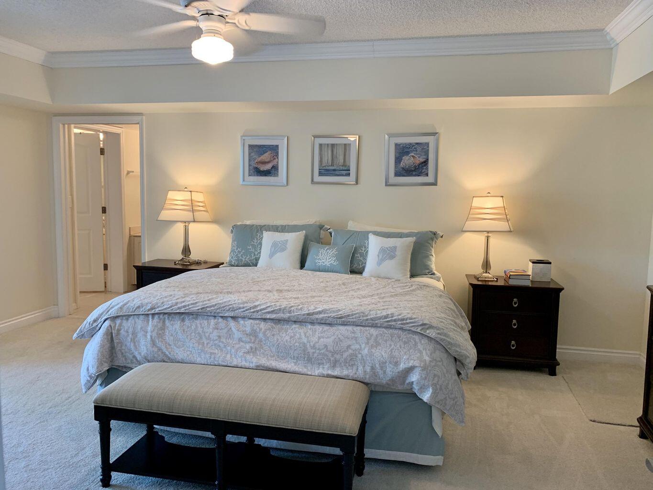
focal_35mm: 26
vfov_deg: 53.1
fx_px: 491
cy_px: 245
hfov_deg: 67.3
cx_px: 326
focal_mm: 4.25
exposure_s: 1/60
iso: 80
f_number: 1.8
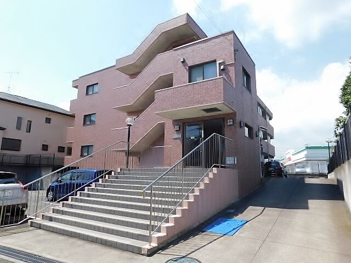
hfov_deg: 73.9
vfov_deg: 58.9
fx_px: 233
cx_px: 176
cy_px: 132
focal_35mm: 23
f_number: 3
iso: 125
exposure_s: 1/1000
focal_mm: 4
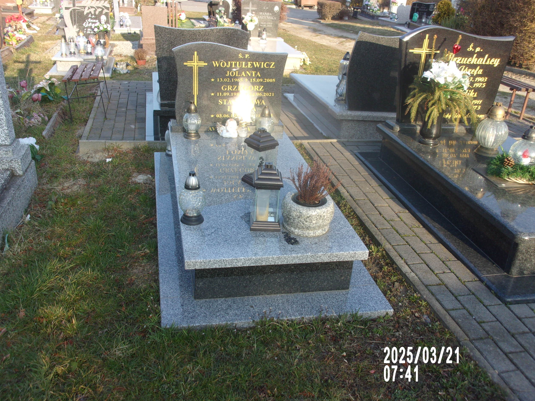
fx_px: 572
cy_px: 204
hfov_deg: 50.1
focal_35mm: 37
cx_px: 265
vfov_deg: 38.7
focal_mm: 6.4
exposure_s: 1/150
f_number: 4.5
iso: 80
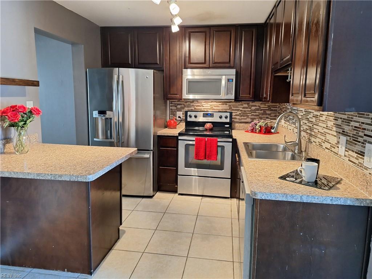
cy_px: 140
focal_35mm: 23
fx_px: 247
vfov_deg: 58.9
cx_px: 186
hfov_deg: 73.9
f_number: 1.8
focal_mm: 5.54
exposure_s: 1/30
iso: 250
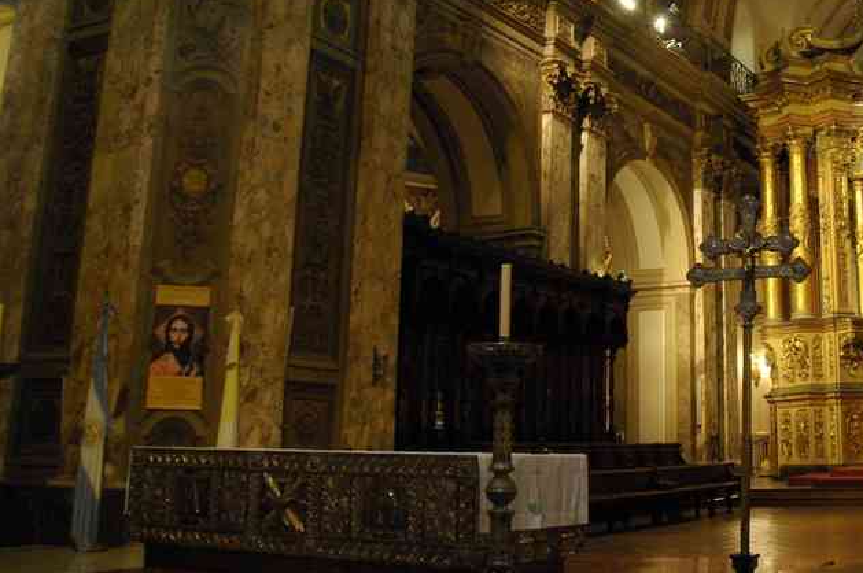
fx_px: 1030
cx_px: 664
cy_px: 155
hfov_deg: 43.8
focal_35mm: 43
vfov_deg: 30.7
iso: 1600
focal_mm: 18
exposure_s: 1/20
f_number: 3.5
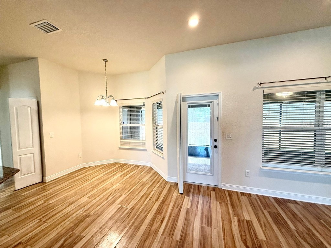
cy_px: 124
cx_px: 166
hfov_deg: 102.1
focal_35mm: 14
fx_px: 134
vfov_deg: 85.7
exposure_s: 1/120
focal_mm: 2.22
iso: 200
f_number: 2.2
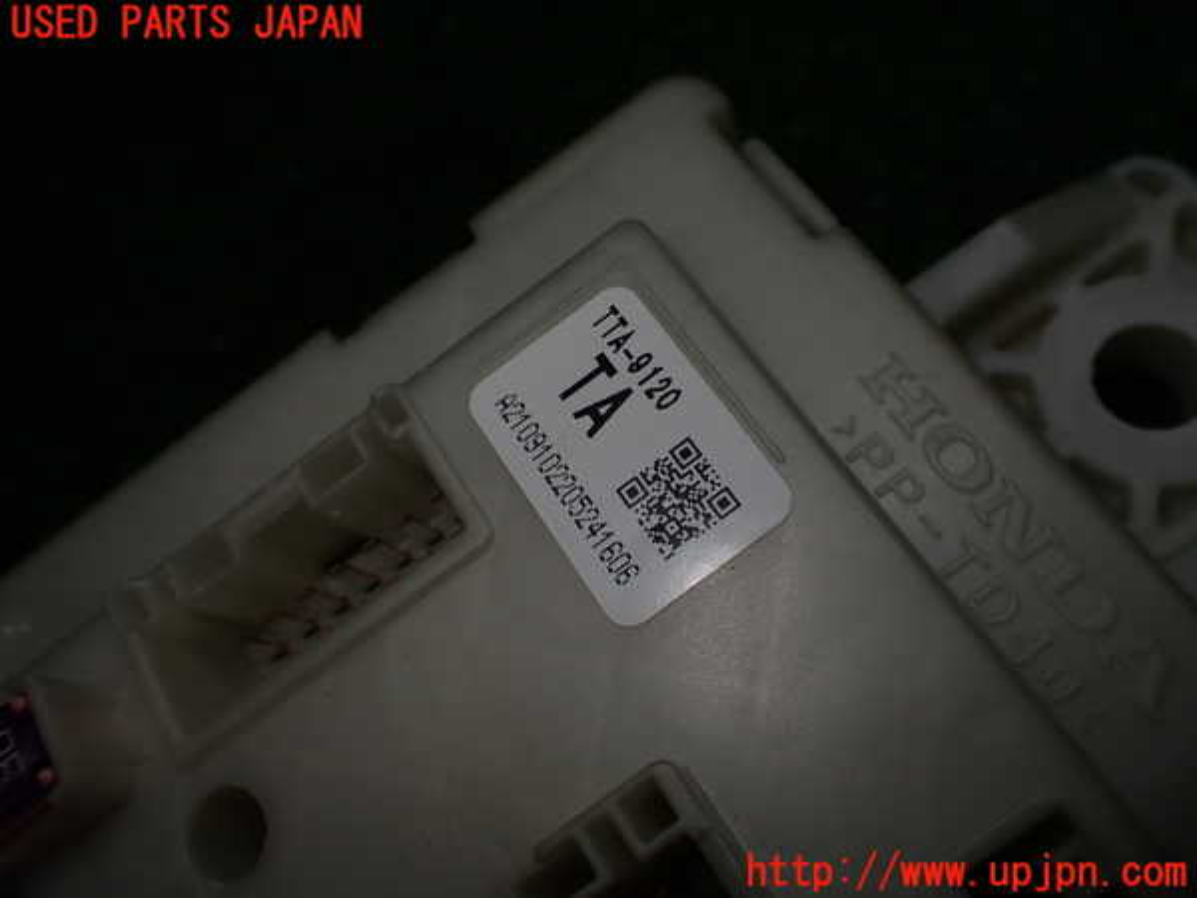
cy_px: 449
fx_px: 1037
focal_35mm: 30
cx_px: 598
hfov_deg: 60.0
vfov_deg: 46.8
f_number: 3.2
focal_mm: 5.4
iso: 100
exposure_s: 1/320
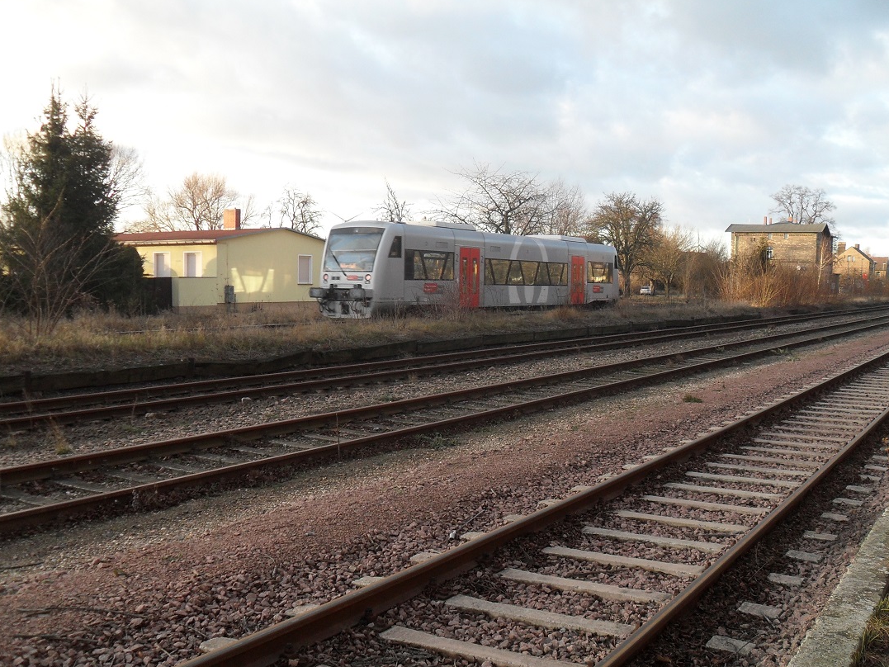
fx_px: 1002
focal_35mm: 39
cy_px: 347
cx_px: 453
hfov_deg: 47.9
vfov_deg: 36.8
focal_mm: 6.2
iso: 100
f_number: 2.8
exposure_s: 1/125
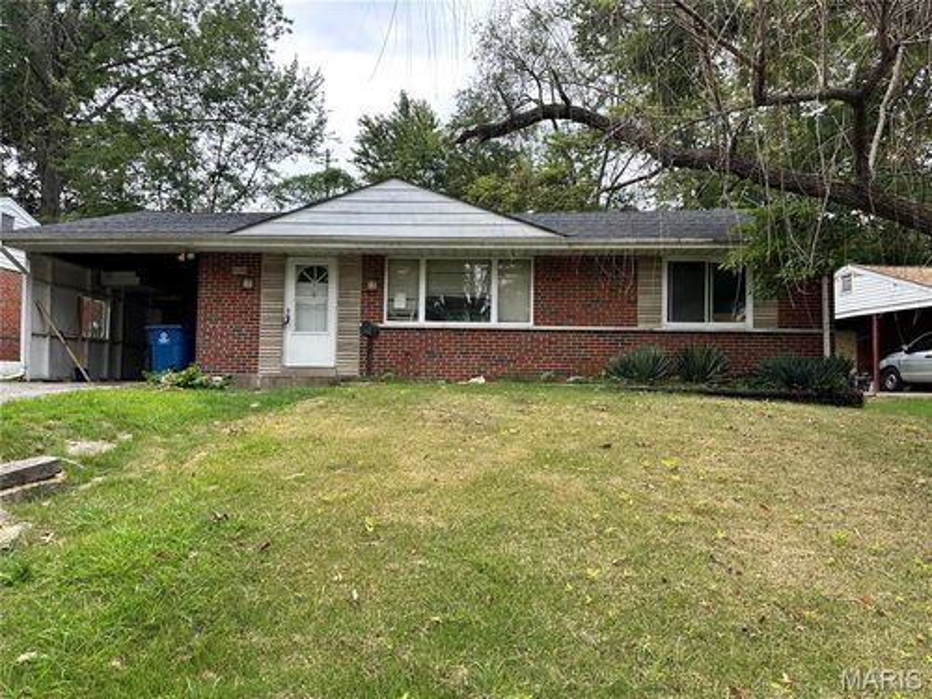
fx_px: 646
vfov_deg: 56.8
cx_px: 466
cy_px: 350
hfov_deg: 71.6
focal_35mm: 24
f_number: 1.78
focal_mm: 6.86
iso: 64
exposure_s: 1/190
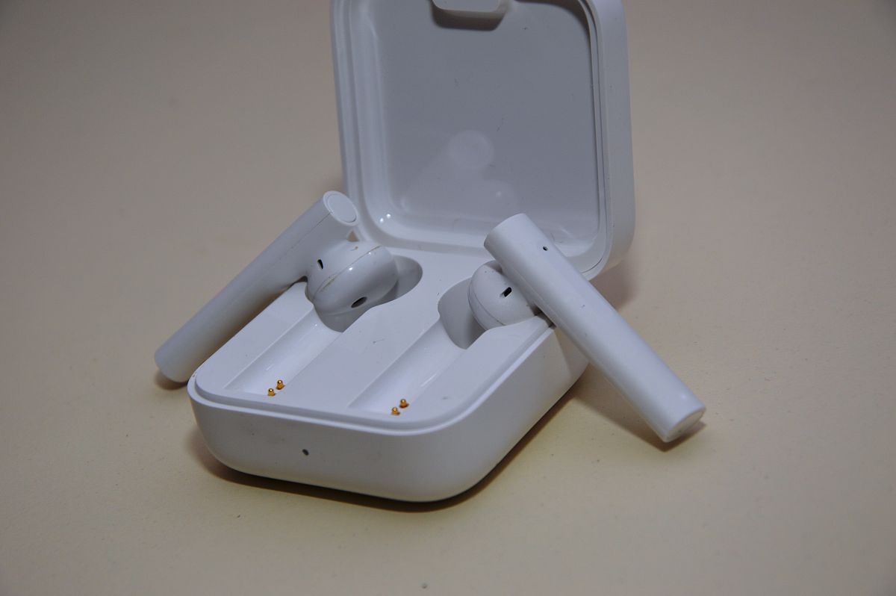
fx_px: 3432
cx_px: 448
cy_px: 298
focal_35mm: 138
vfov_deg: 9.9
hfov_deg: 14.9
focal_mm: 92
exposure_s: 1/125
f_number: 8
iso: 100
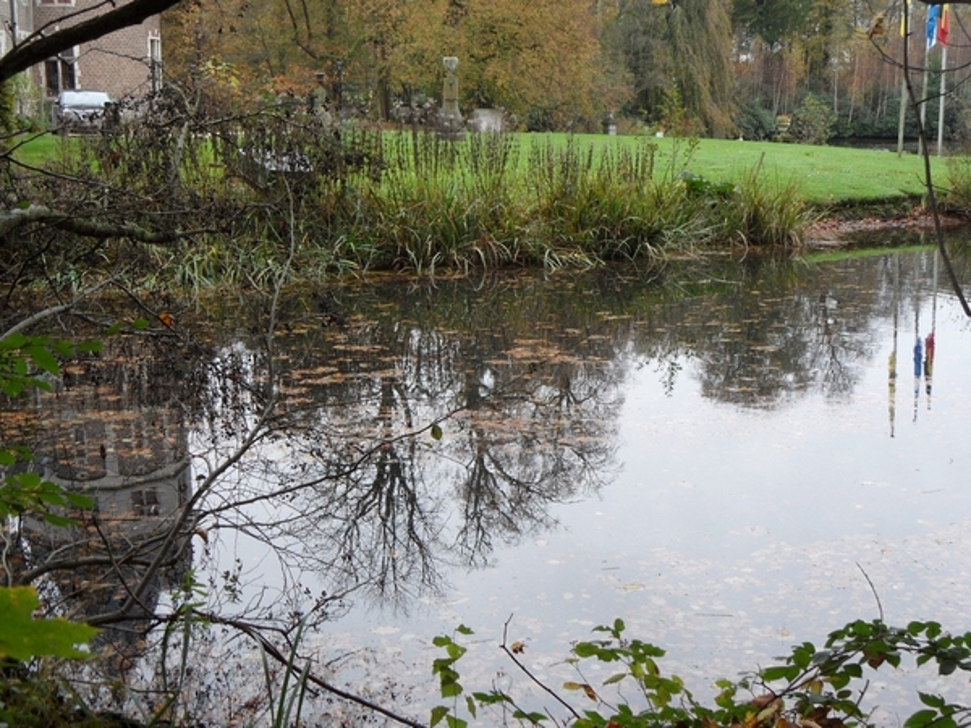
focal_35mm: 40
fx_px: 1122
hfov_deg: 46.8
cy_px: 364
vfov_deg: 36.0
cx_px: 486
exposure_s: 1/45
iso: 120
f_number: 3.6
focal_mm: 6.5
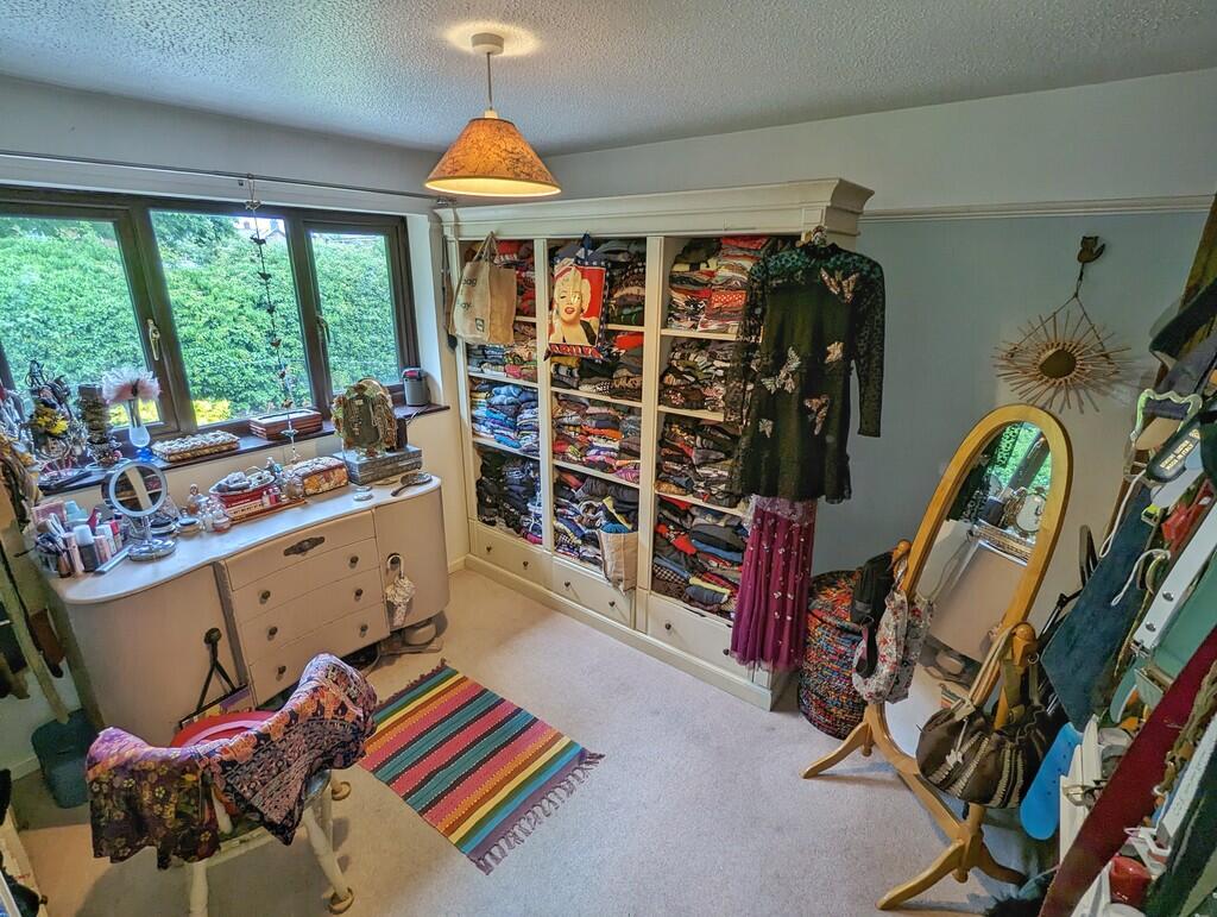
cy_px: 458
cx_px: 608
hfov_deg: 94.4
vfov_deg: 78.2
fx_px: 563
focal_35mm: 16
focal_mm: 2.35
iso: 34
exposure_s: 1/32.1
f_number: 2.2
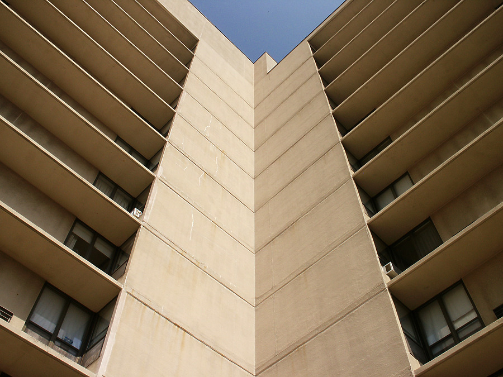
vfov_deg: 40.7
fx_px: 509
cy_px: 188
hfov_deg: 52.6
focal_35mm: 35
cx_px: 252
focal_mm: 7.18
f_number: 6.7
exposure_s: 1/500
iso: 64
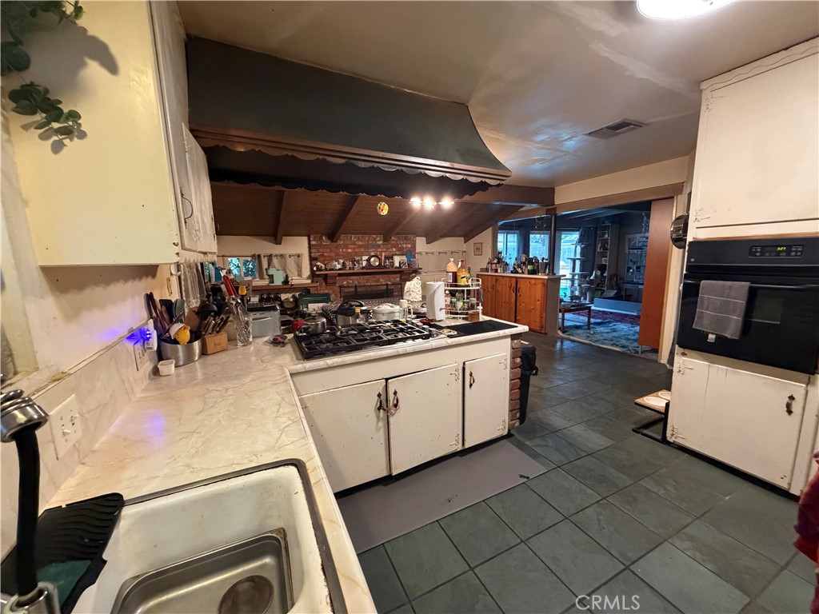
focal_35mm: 14
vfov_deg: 85.7
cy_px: 307
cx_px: 410
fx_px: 331
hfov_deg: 102.1
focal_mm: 2.22
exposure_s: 1/60
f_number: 2.2
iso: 640
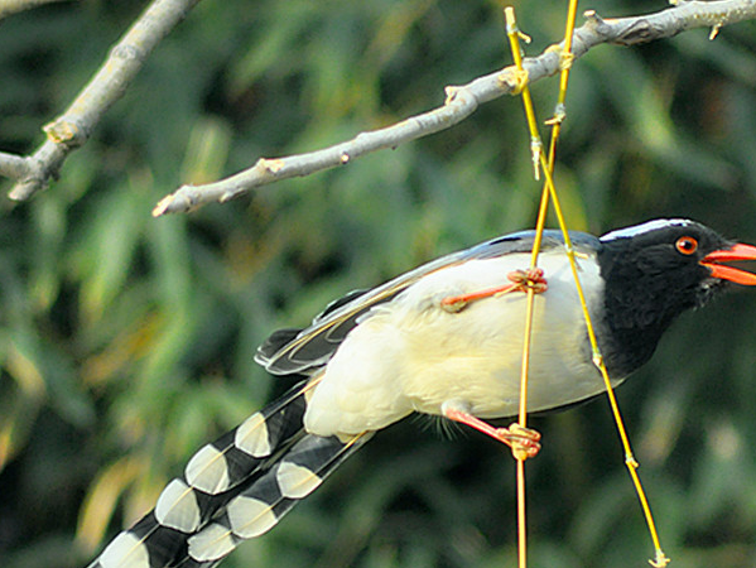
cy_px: 368
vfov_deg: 2.0
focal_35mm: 738
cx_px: 521
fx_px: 16127
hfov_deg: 2.7
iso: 1600
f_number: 5.6
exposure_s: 1/1600
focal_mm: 300
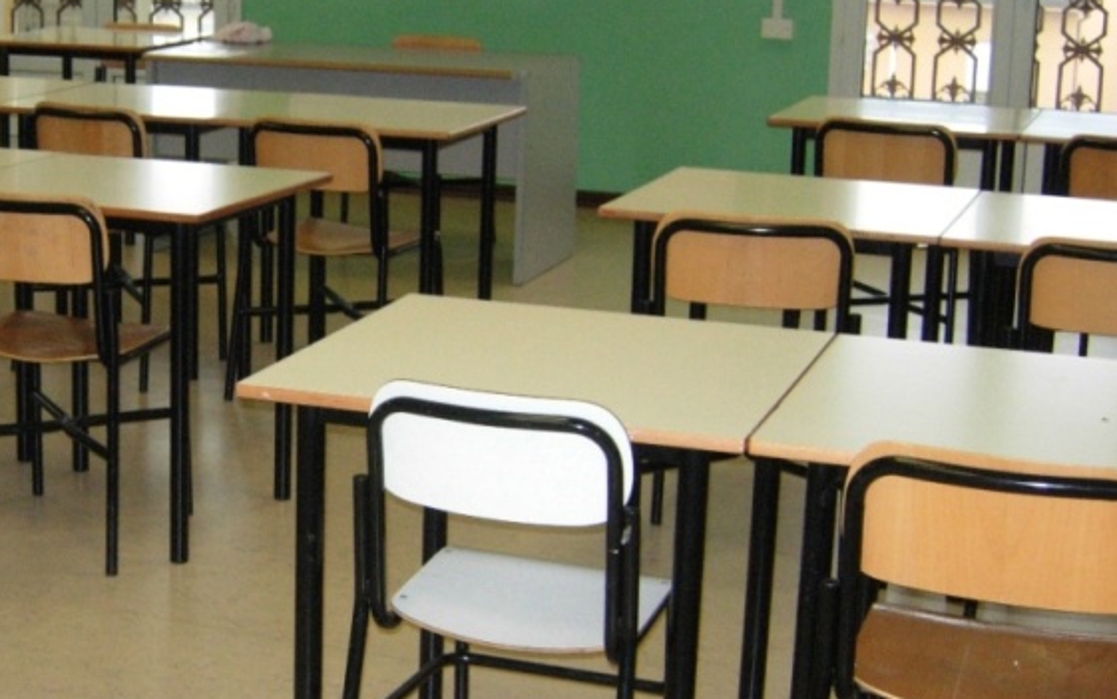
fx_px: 2162
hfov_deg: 28.5
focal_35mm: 71
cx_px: 262
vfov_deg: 18.4
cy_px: 403
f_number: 2.7
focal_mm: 7.5
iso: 200
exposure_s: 1/181
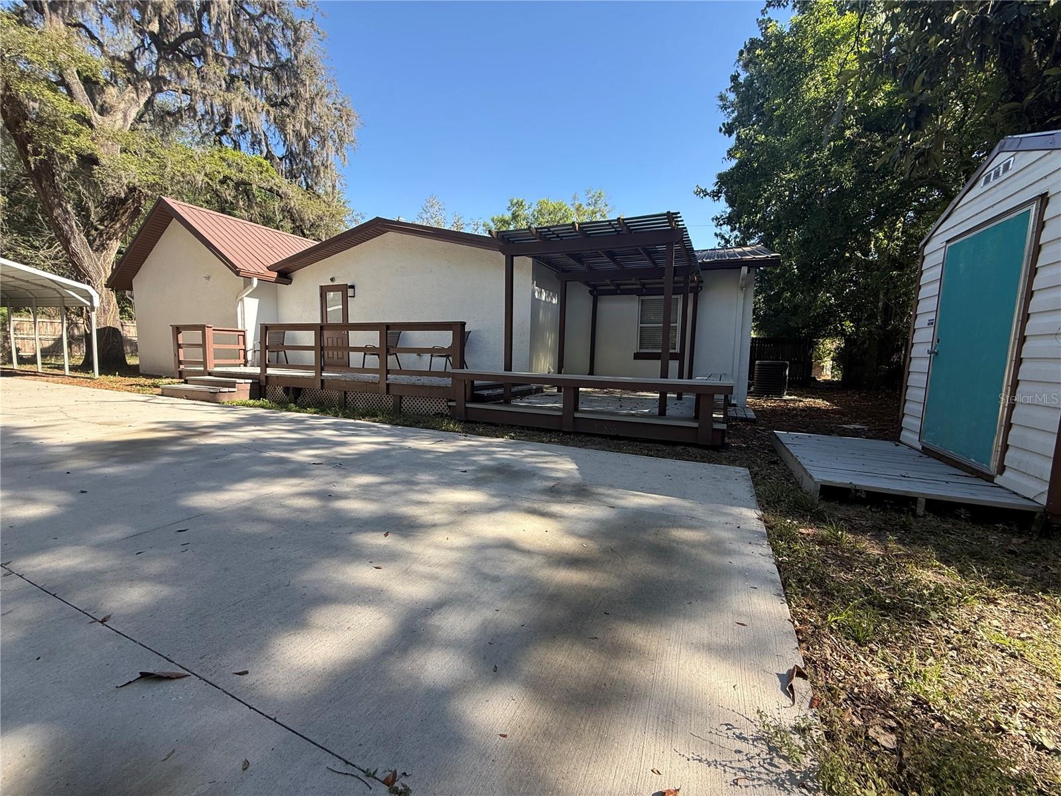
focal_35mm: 14
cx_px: 530
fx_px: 429
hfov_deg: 102.1
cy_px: 398
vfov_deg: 85.7
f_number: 2.2
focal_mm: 2.22
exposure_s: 1/461
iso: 64
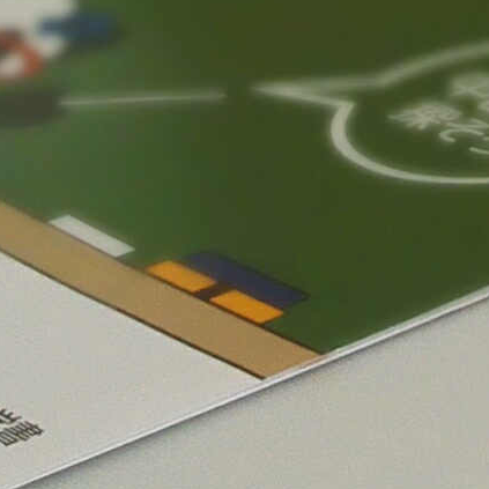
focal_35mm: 198
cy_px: -625
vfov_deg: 8.2
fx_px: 3164
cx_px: 1310
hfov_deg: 7.9
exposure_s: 1/100
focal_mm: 3.8
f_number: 5.6
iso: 160
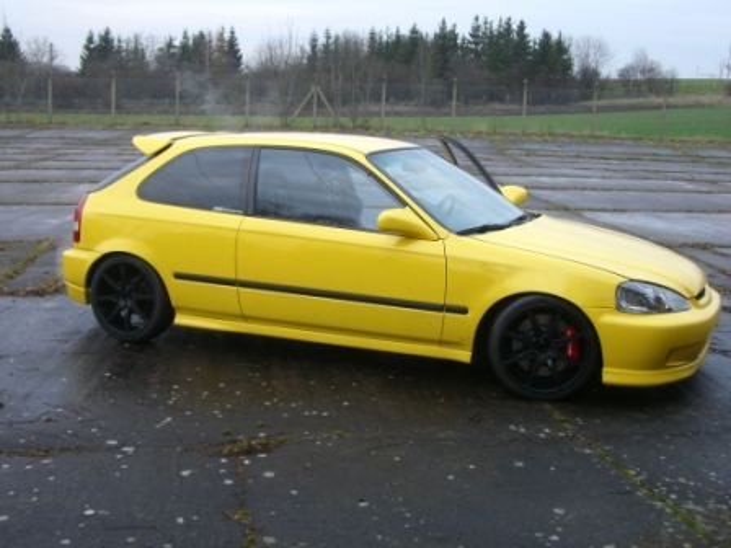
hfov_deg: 40.4
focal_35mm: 47
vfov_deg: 30.9
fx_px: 993
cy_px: 274
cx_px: 366
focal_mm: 7.6
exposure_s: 1/160
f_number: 3
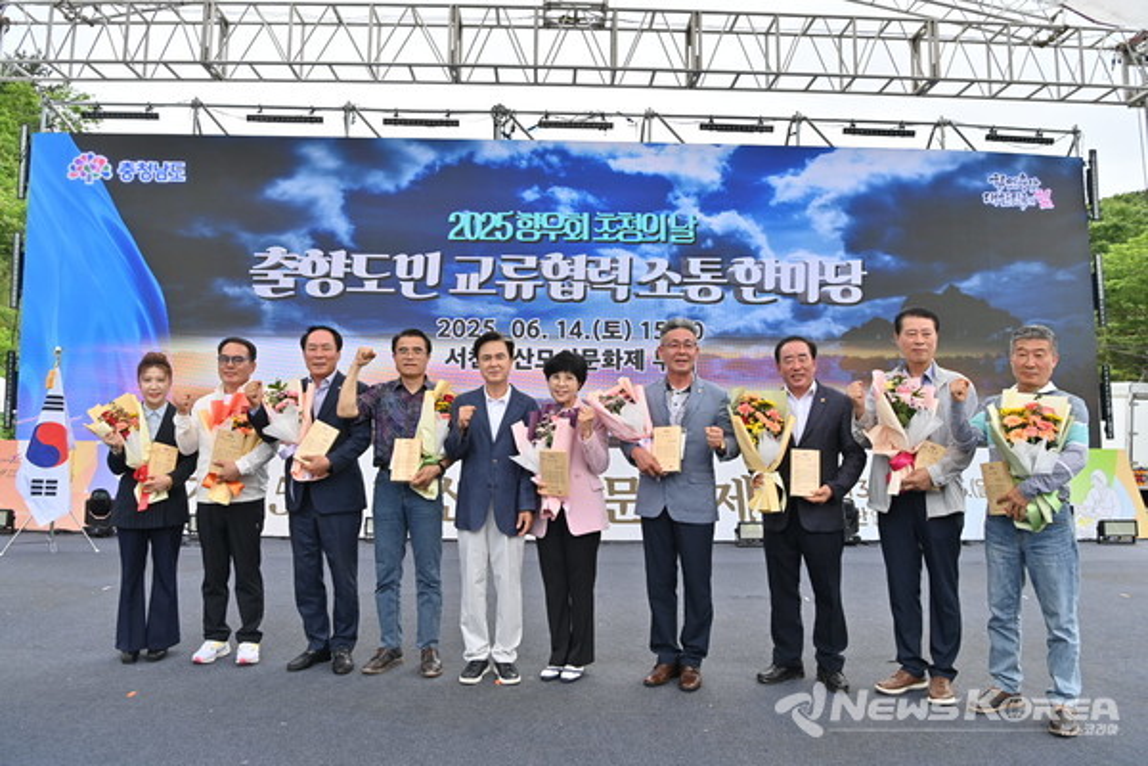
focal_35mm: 26
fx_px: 829
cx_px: 574
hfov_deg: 69.4
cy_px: 383
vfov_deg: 49.6
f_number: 5.6
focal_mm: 26
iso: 100
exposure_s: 1/250
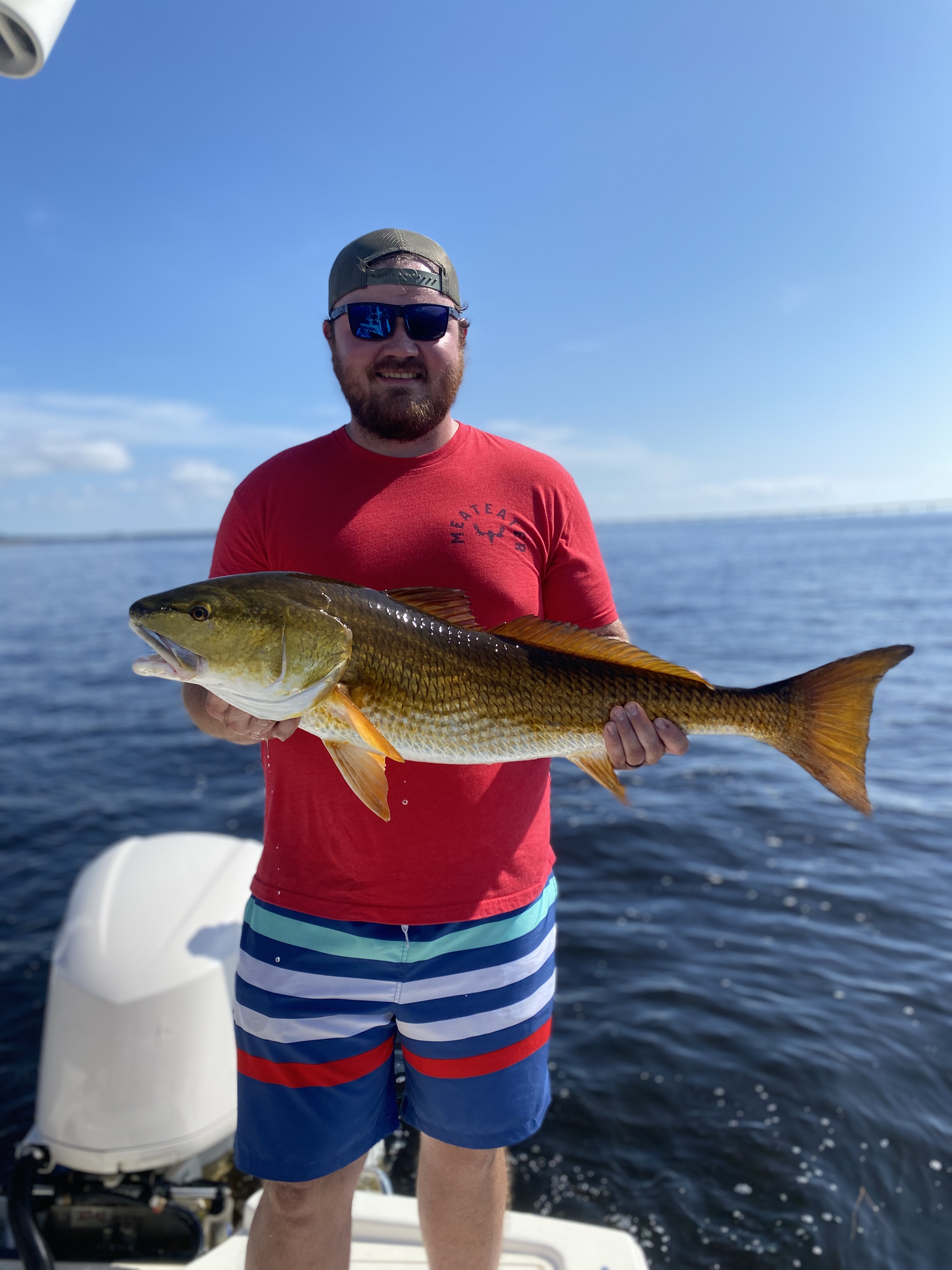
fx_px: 953
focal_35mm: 26
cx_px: 476
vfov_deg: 67.3
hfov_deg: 53.1
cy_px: 635
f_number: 1.8
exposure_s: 1/3205
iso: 32
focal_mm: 4.25
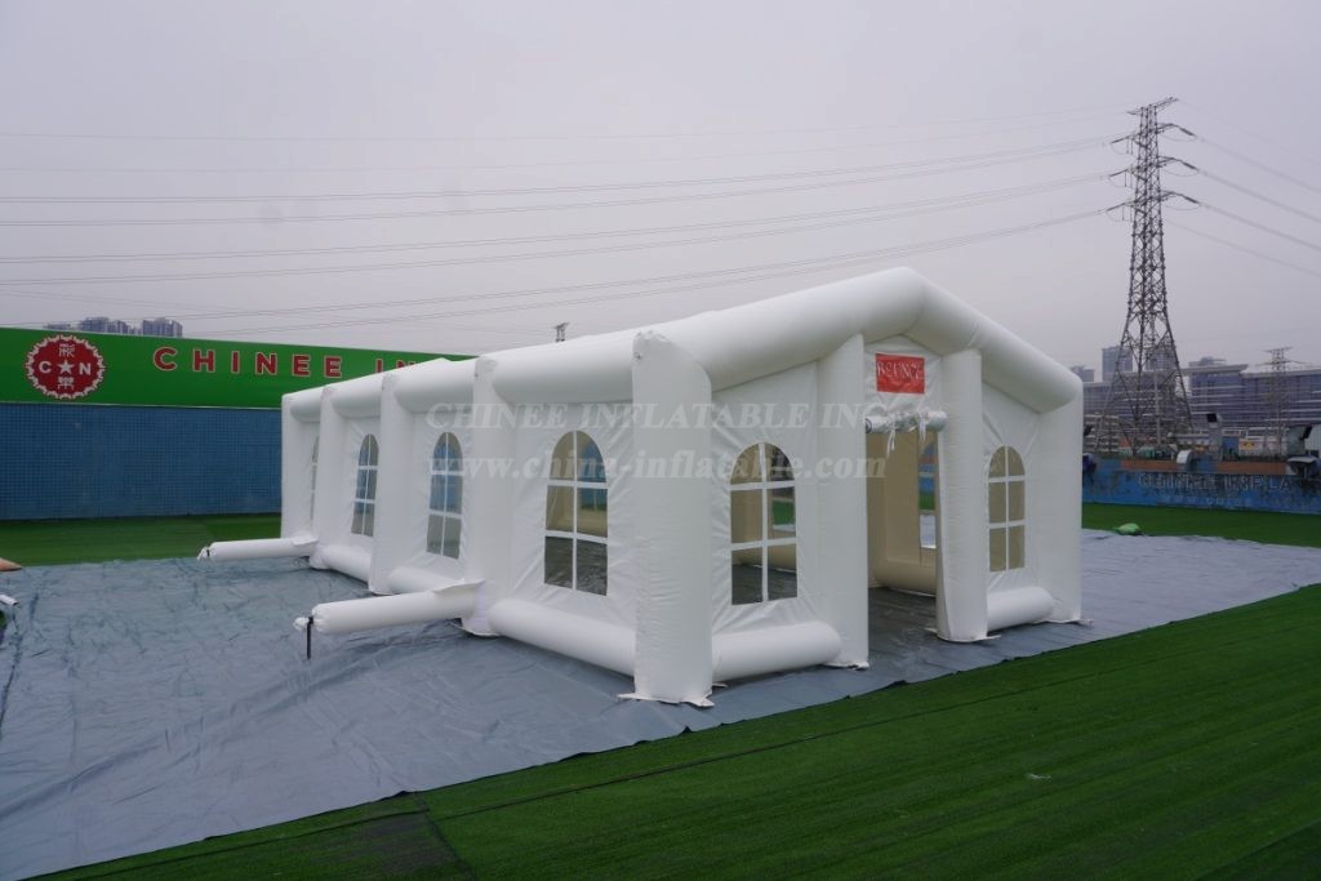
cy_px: 440
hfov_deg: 73.7
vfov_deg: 53.1
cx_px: 660
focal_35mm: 24
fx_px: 881
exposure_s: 1/160
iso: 100
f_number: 10
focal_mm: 16
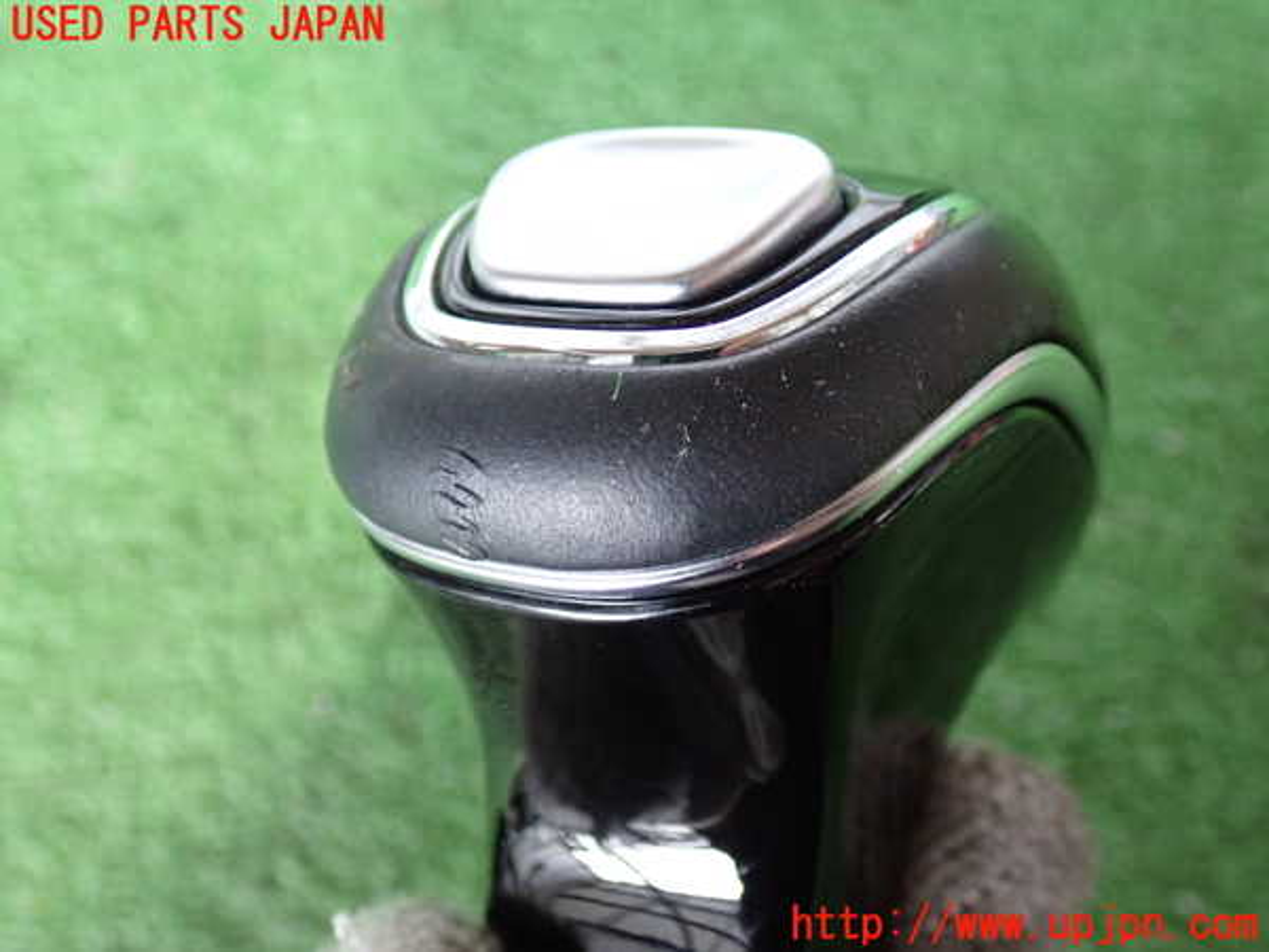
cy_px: 476
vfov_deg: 35.1
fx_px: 1503
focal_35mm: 41
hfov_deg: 45.8
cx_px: 634
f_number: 2.8
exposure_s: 1/25
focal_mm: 7.31
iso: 800
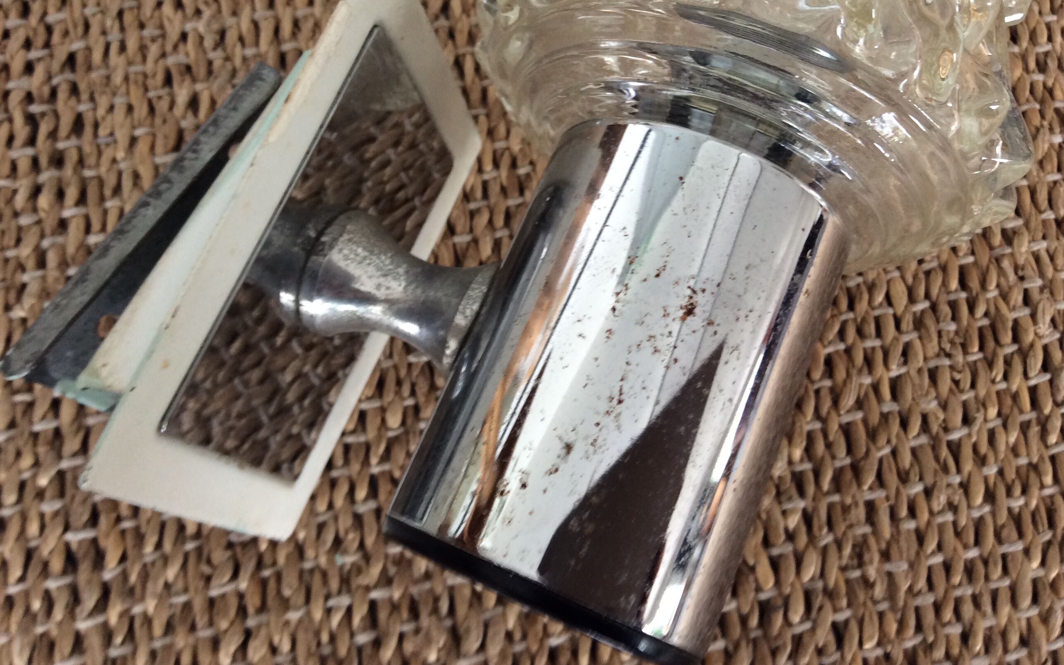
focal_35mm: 34
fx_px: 986
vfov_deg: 37.2
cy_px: 272
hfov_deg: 56.7
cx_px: 532
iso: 64
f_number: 2.4
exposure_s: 1/25
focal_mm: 3.3
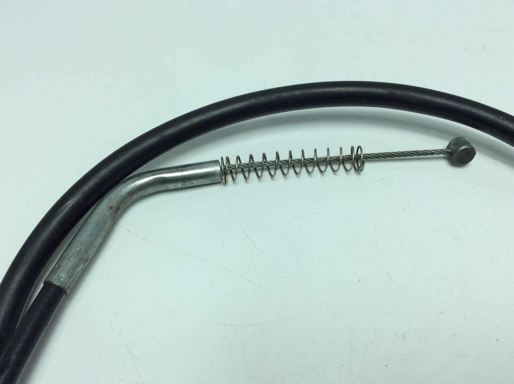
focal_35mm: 32
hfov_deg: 56.9
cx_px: 257
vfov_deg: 44.1
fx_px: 474
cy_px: 192
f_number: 2.4
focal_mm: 3.3
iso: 32
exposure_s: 1/572
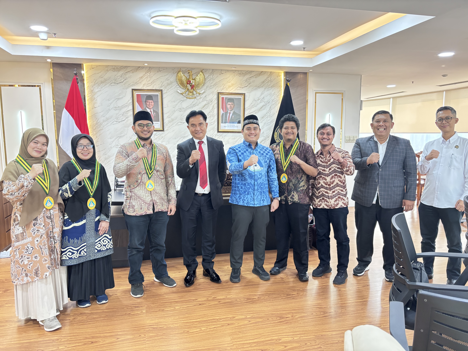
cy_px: 176
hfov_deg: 67.3
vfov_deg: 53.1
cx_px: 234
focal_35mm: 26
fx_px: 352
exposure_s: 1/50
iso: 250
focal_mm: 5.96
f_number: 1.6
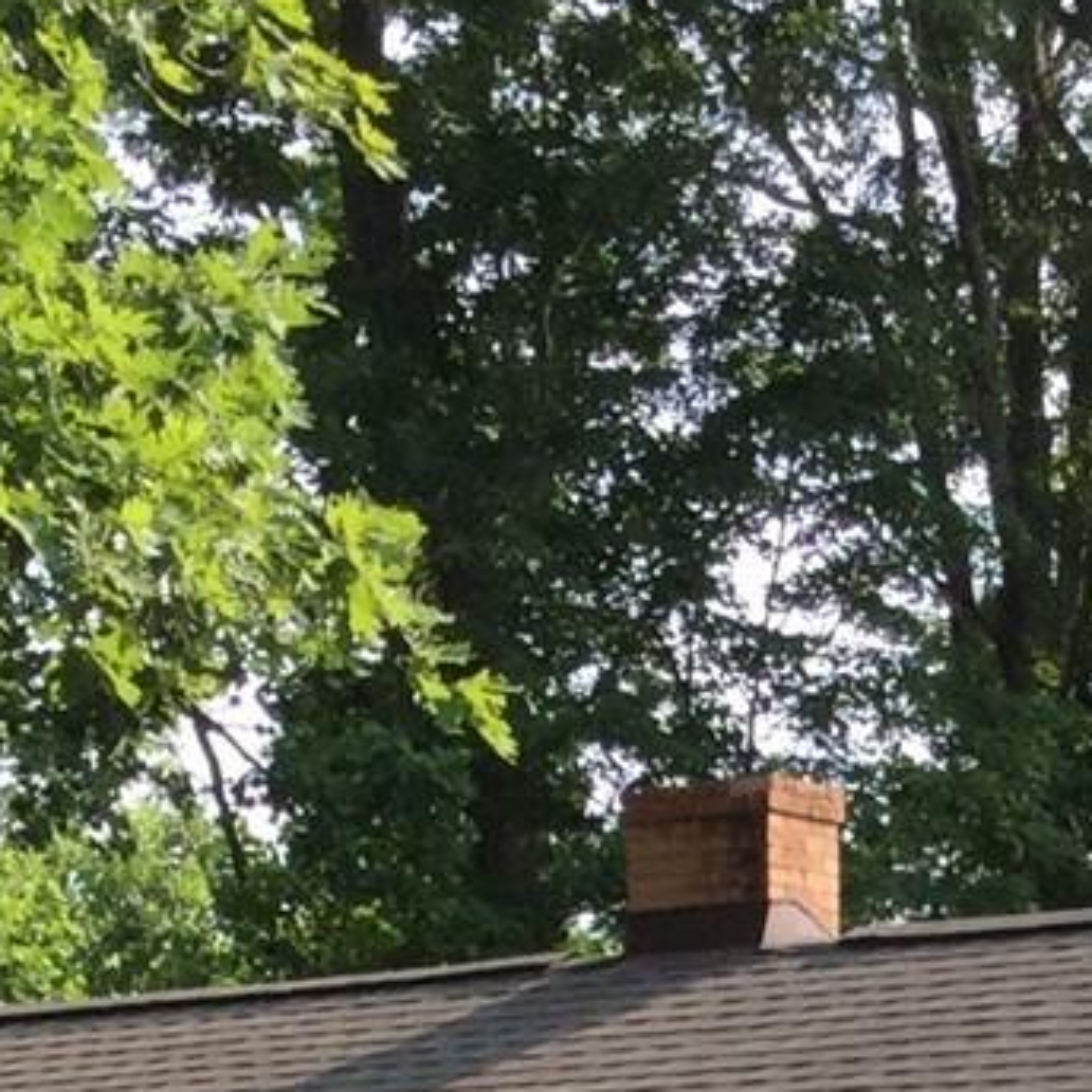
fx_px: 5818
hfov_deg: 10.6
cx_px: 1260
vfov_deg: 9.8
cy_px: 2295
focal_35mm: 163
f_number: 2.4
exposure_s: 1/395
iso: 25
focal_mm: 3.3
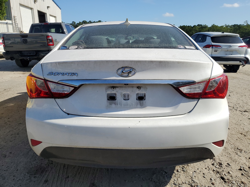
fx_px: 188
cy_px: 94
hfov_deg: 67.3
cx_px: 125
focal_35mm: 26
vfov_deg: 53.1
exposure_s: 1/5000
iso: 50
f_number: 1.5
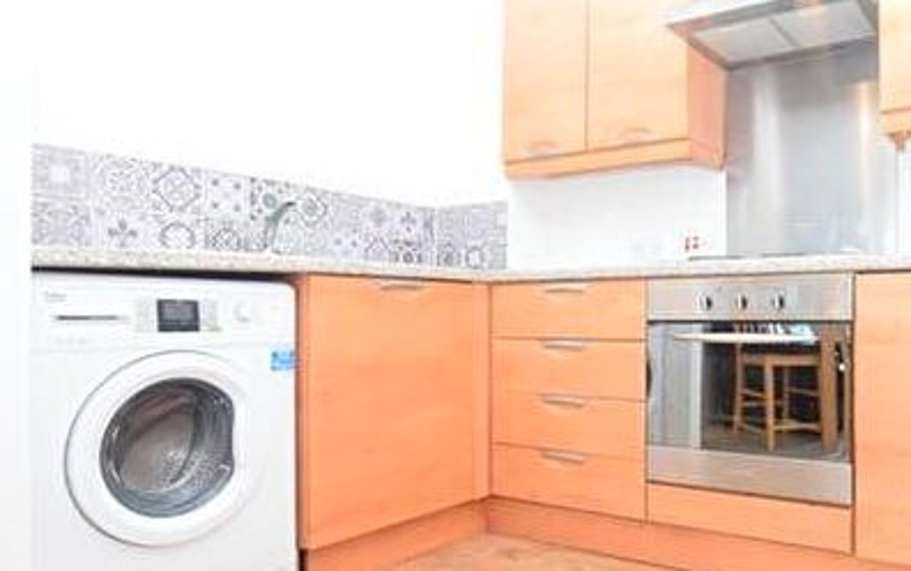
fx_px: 671
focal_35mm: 27
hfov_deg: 65.9
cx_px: 633
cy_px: 325
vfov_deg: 46.0
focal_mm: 10
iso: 800
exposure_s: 1/80
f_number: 4.5
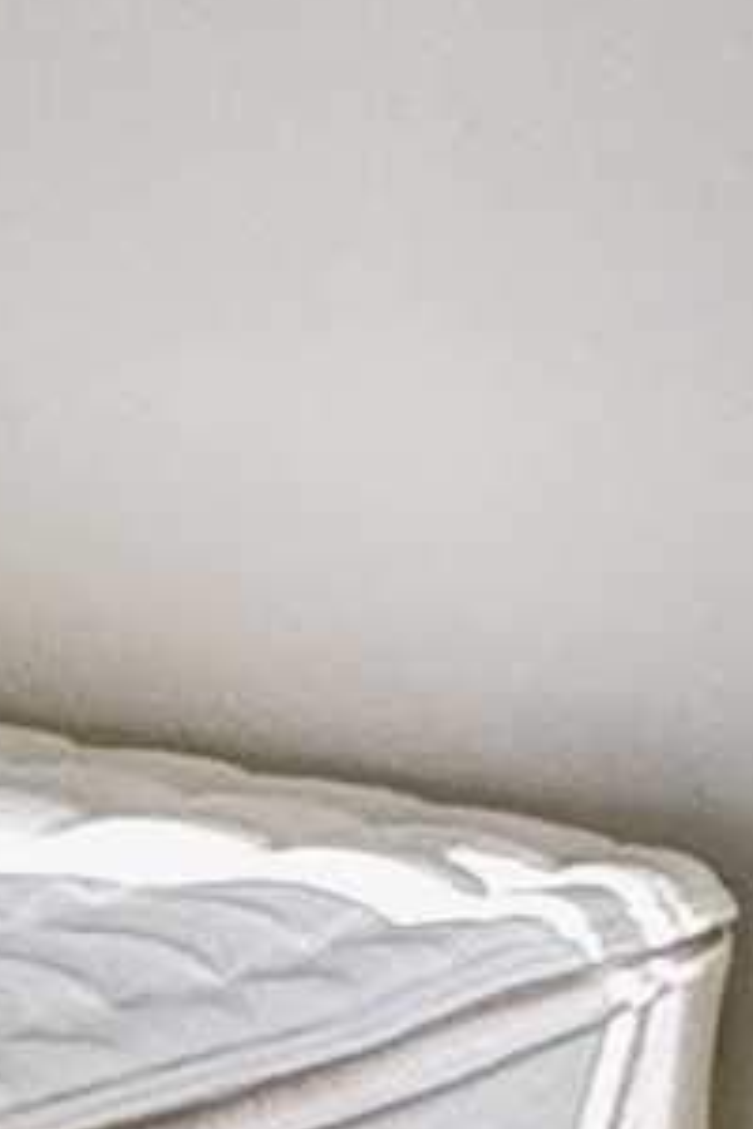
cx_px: -1446
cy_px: 1054
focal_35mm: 149
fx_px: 4675
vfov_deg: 13.6
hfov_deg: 8.0
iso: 160
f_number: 2.2
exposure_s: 1/99
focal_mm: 2.22
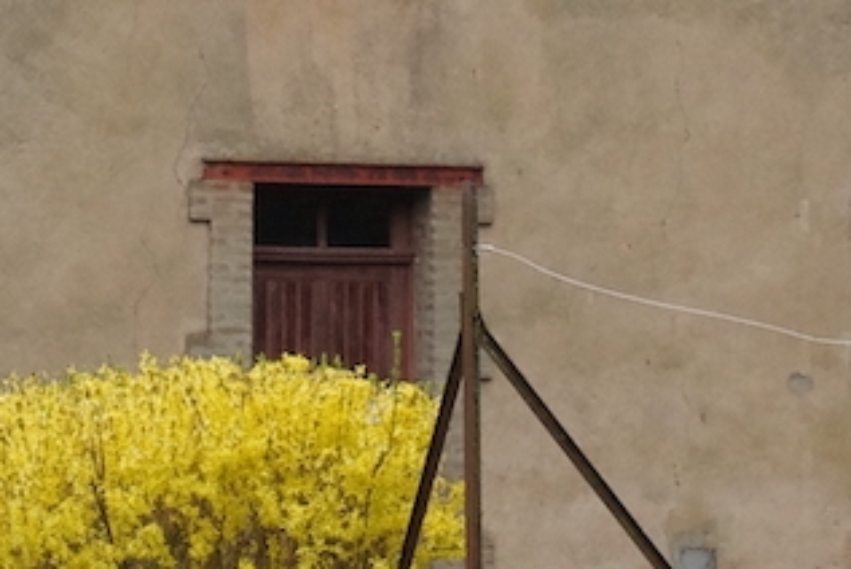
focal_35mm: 174
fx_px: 4105
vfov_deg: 7.9
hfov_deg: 11.8
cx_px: 301
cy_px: -85
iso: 1600
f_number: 4.5
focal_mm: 23
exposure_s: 1/640
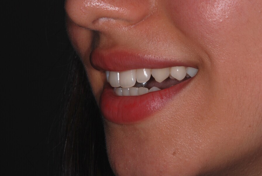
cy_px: 88
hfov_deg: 13.0
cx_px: 131
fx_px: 1148
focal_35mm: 158
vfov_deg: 8.7
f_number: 22
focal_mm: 105
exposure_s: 1/125
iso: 100
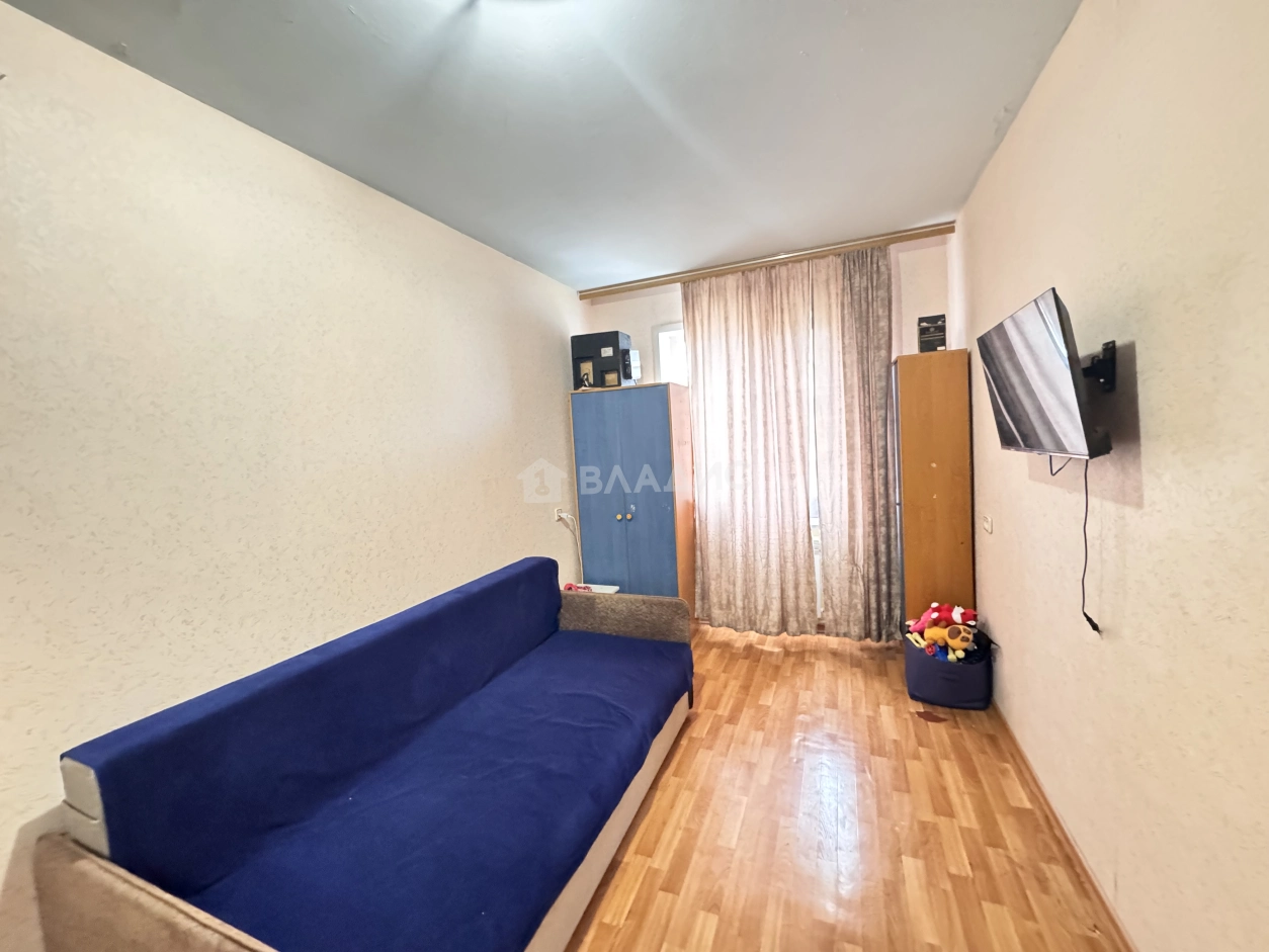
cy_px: 476
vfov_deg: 85.7
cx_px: 634
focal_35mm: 14
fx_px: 513
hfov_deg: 102.1
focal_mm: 2.22
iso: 1600
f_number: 2.2
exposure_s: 1/39
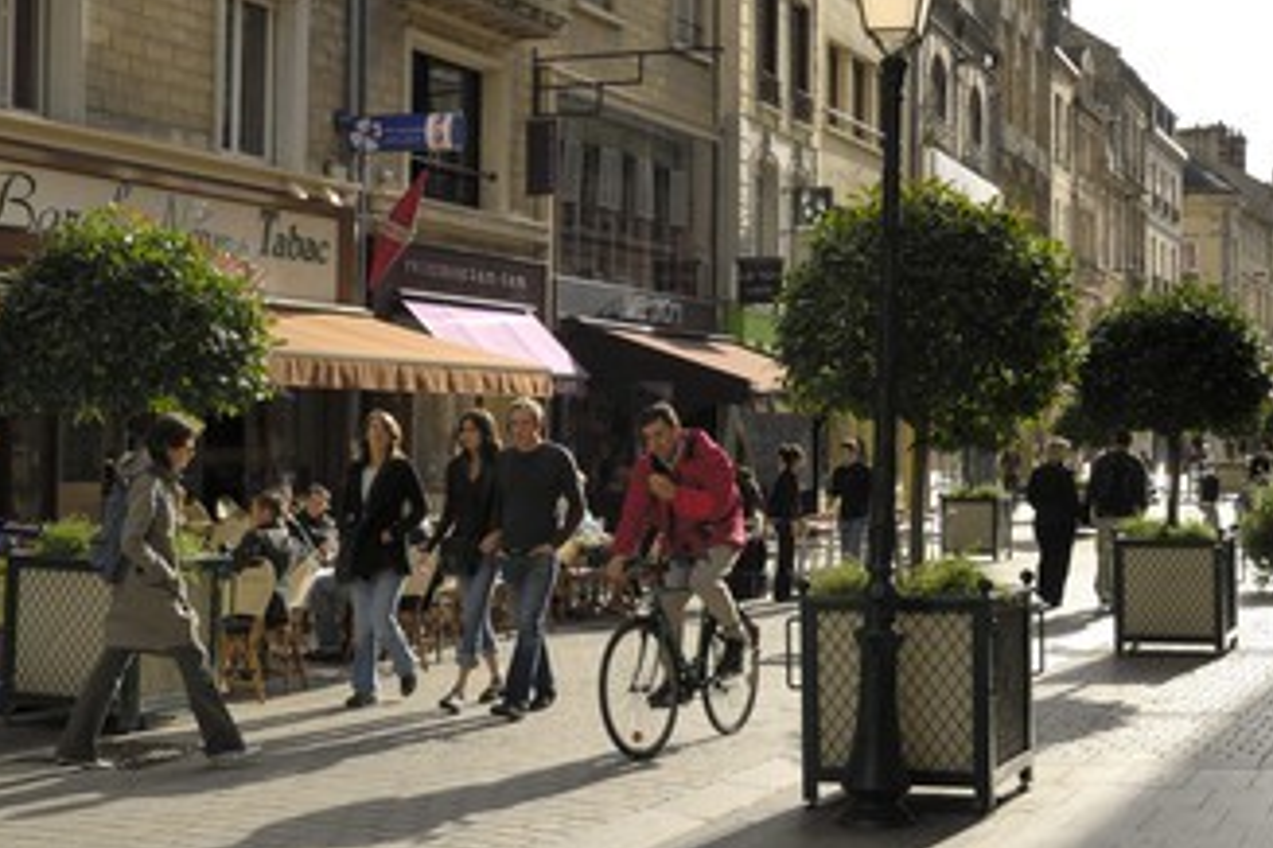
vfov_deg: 25.1
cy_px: 405
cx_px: 771
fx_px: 1909
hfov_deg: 36.7
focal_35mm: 54
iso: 100
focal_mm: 28
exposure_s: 1/160
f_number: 7.6
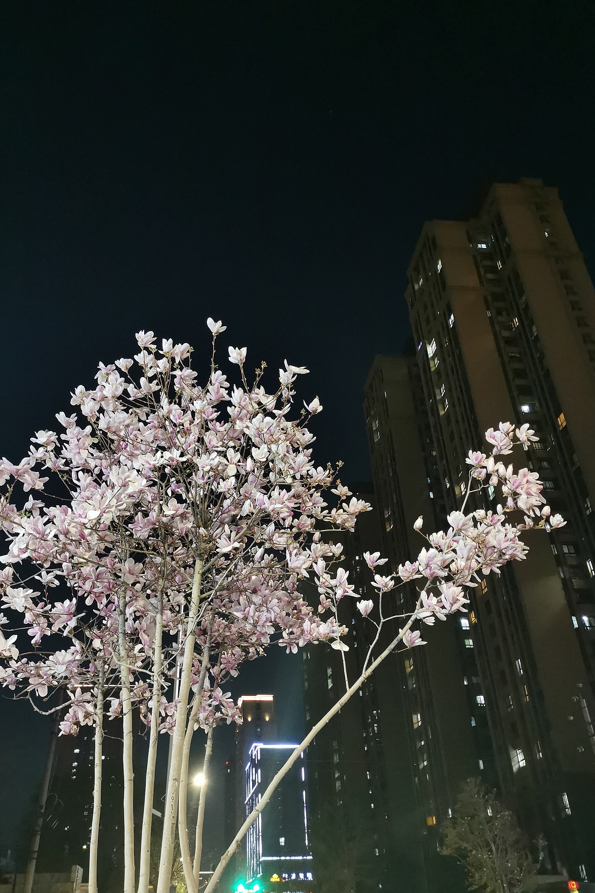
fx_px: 719
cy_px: 456
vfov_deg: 63.7
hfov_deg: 44.9
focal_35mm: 29
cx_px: 263
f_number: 1.8
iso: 800
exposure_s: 1/25
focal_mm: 5.58
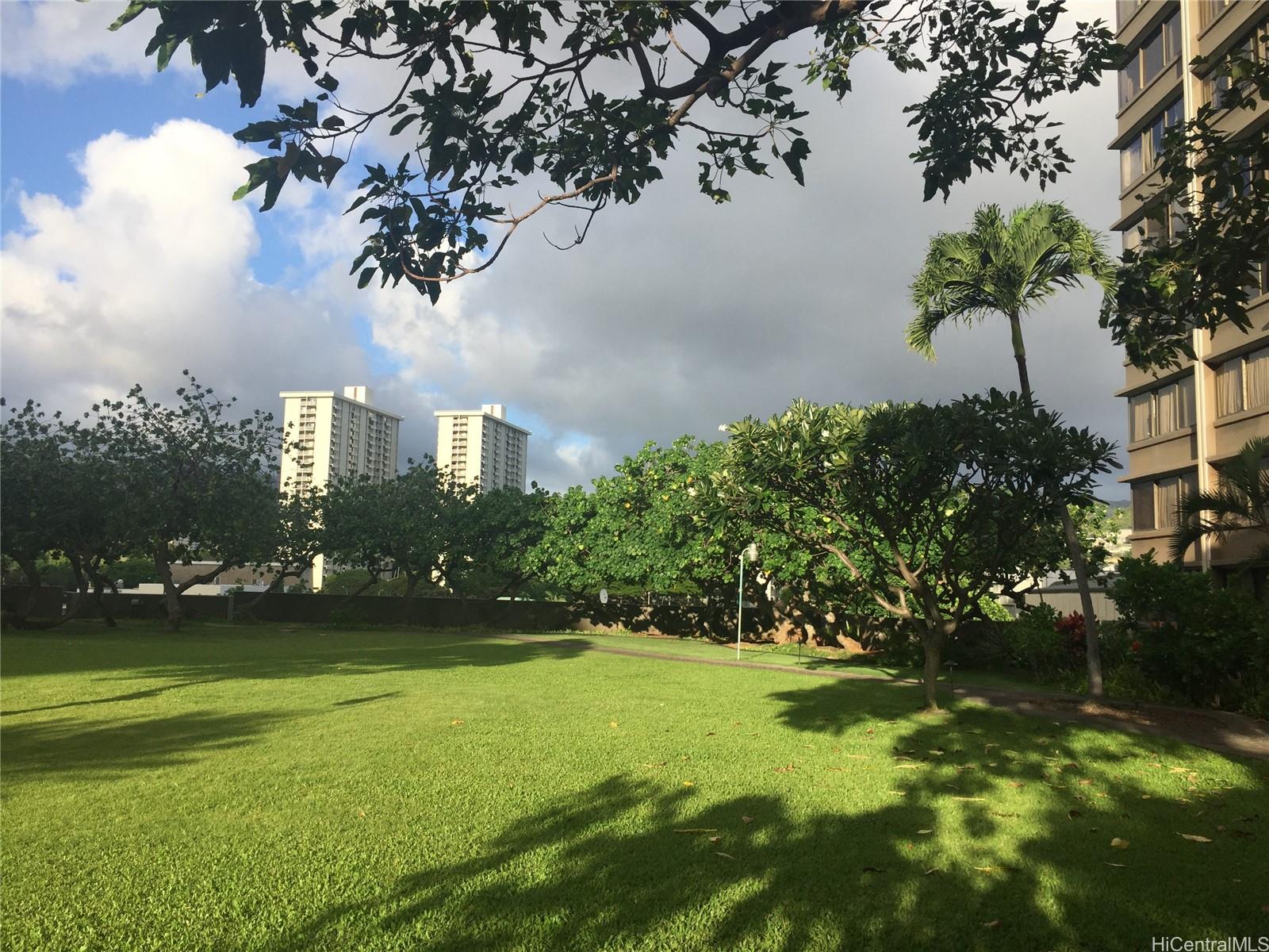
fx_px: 1063
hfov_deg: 61.7
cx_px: 634
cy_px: 476
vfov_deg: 48.2
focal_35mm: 29
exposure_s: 1/1364
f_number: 2.2
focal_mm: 4.15
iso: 32
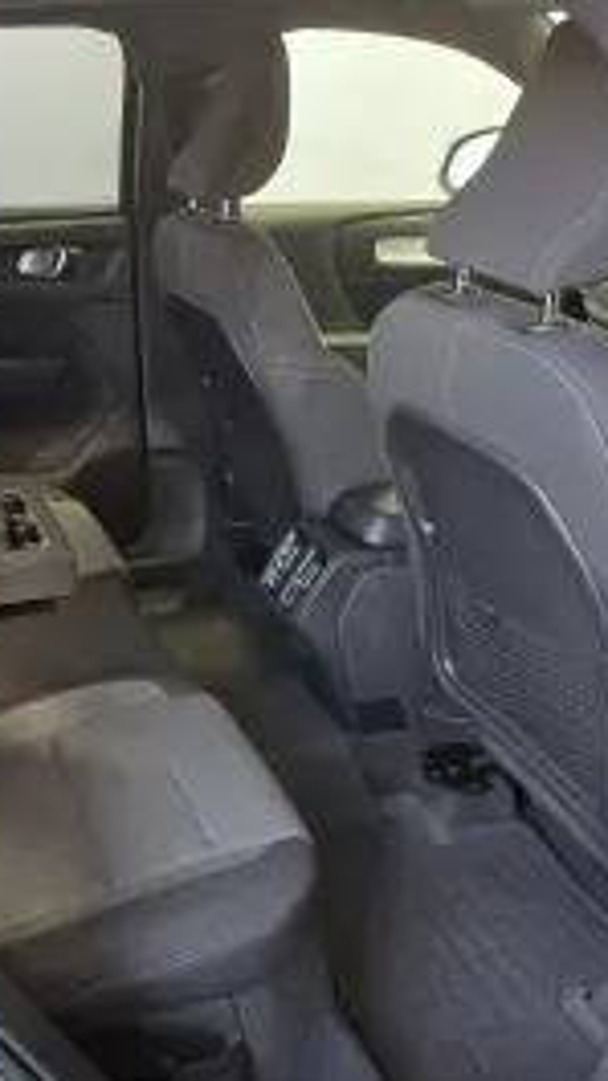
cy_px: 547
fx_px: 1061
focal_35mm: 37
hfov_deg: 30.1
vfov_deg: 54.0
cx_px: 20
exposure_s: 1/50
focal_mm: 4.65
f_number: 1.8
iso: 400
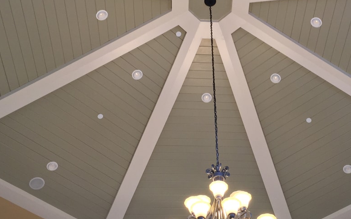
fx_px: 507
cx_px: 228
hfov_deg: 37.9
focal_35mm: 53
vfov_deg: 24.4
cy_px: 99
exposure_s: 1/30
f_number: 2.2
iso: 64
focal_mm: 4.15
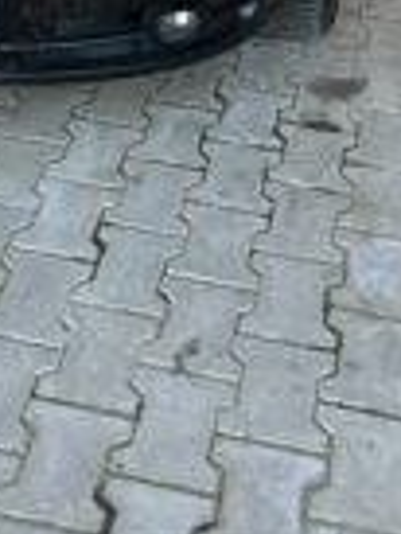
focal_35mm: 76
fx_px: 1172
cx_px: 121
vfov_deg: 22.0
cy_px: -226
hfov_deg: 19.3
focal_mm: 5.7
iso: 64
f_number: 1.5
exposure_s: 1/121
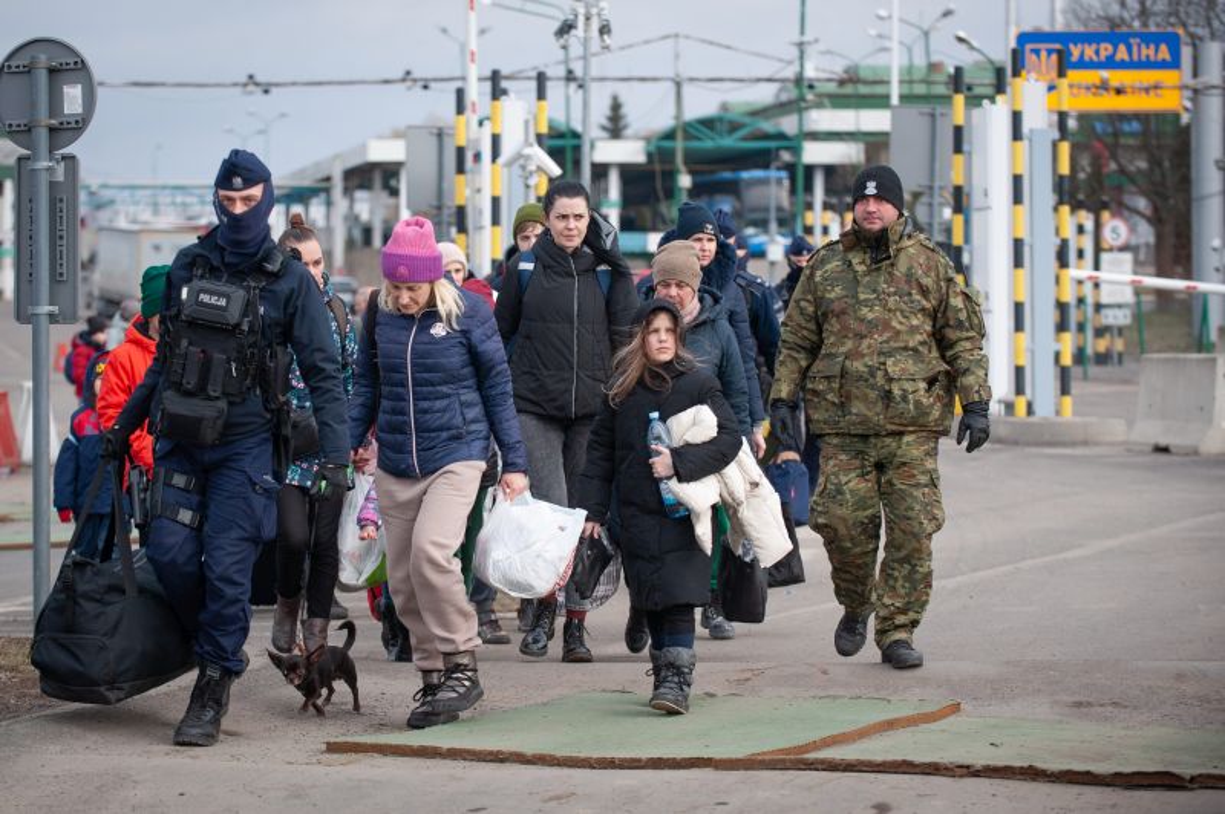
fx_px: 3570
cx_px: 612
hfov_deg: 19.5
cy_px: 407
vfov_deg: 13.0
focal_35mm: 105
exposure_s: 1/1000
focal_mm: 105
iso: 400
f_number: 4
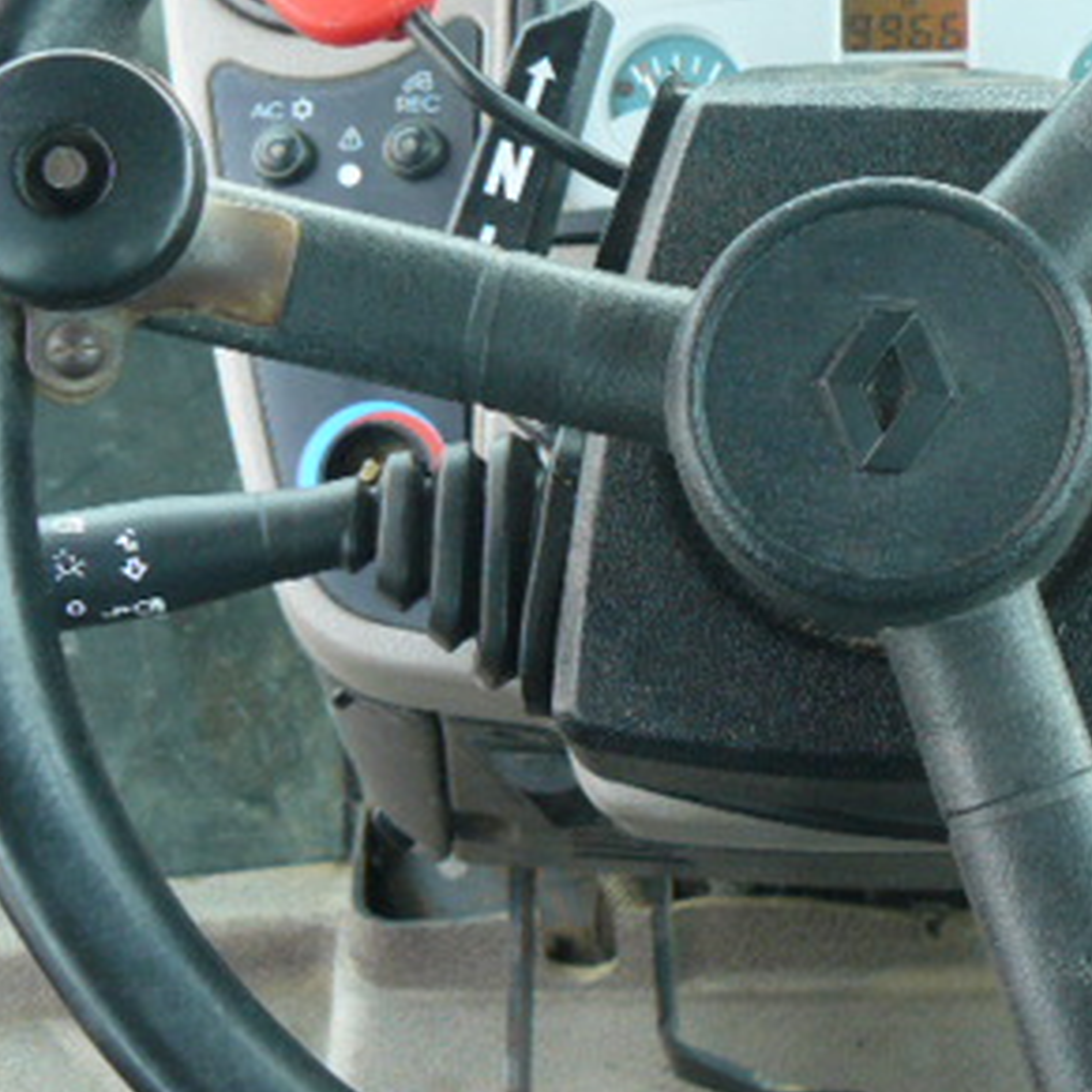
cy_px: 477
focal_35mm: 70
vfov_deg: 24.6
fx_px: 2498
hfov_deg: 23.9
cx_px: 994
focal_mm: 6
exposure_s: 1/30
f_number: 2.8
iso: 160
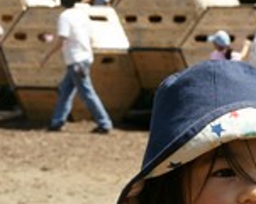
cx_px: 268
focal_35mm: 137
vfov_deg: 11.1
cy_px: 190
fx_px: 1038
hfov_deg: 13.8
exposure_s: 1/250
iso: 200
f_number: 8
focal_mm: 35
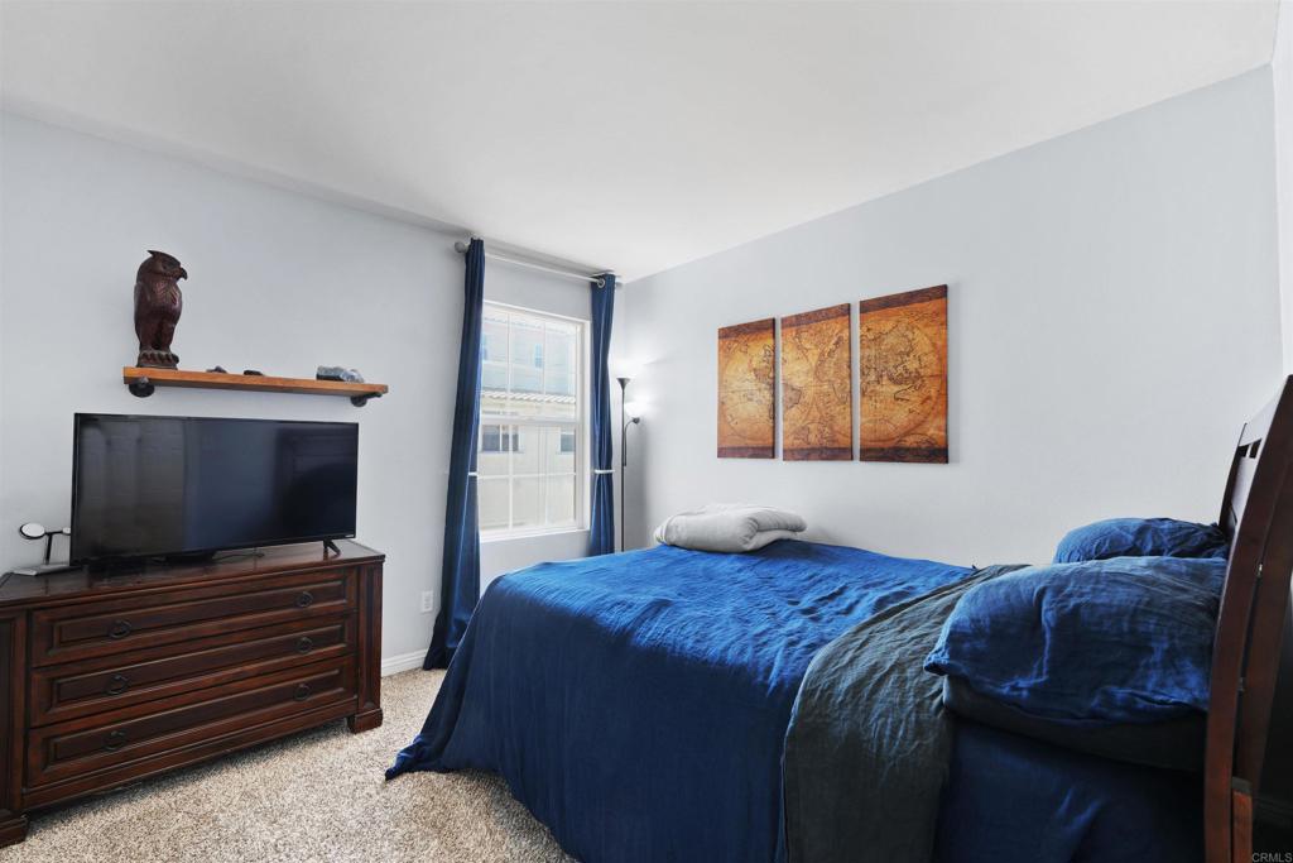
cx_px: 646
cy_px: 432
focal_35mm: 15
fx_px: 539
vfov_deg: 77.3
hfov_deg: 100.4
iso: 100
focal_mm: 10
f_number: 8
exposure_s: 2
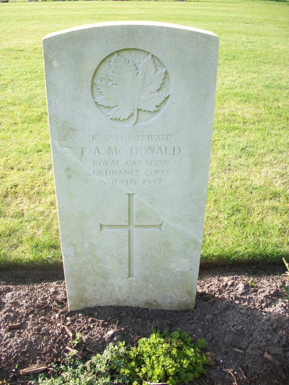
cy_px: 192
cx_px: 144
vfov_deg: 52.6
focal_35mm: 35
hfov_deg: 40.7
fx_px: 390
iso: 80
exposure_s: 1/160
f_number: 3.1
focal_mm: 6.3
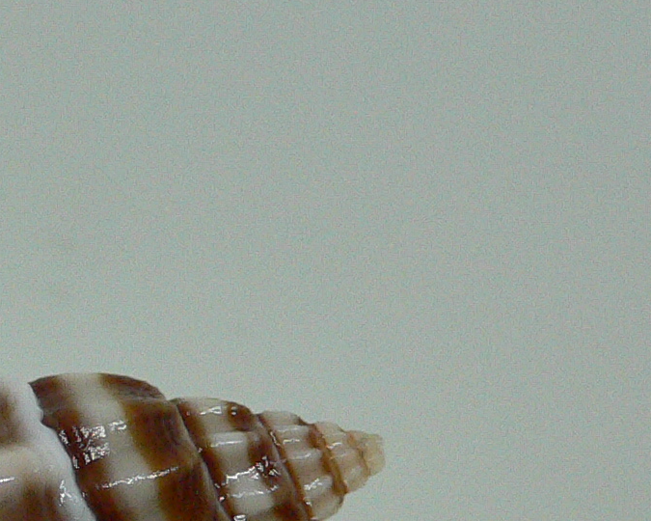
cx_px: -29
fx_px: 1965
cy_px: 571
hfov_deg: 18.2
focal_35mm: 102
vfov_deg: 14.7
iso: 200
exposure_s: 1/60
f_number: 2.8
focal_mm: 4.6
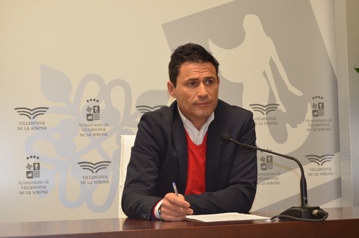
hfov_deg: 24.7
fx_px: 821
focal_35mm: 82
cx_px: 180
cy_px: 119
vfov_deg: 16.5
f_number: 5.6
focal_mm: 55
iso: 1000
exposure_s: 1/60
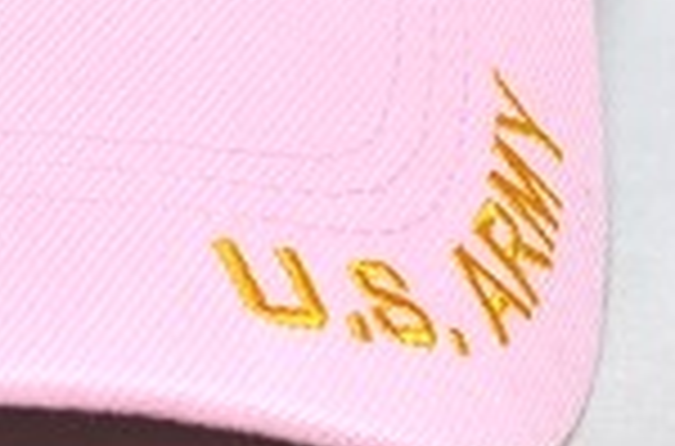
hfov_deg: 10.9
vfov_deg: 7.1
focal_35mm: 187
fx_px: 3498
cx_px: 22
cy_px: -297
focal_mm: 29
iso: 360
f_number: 5.6
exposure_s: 1/125
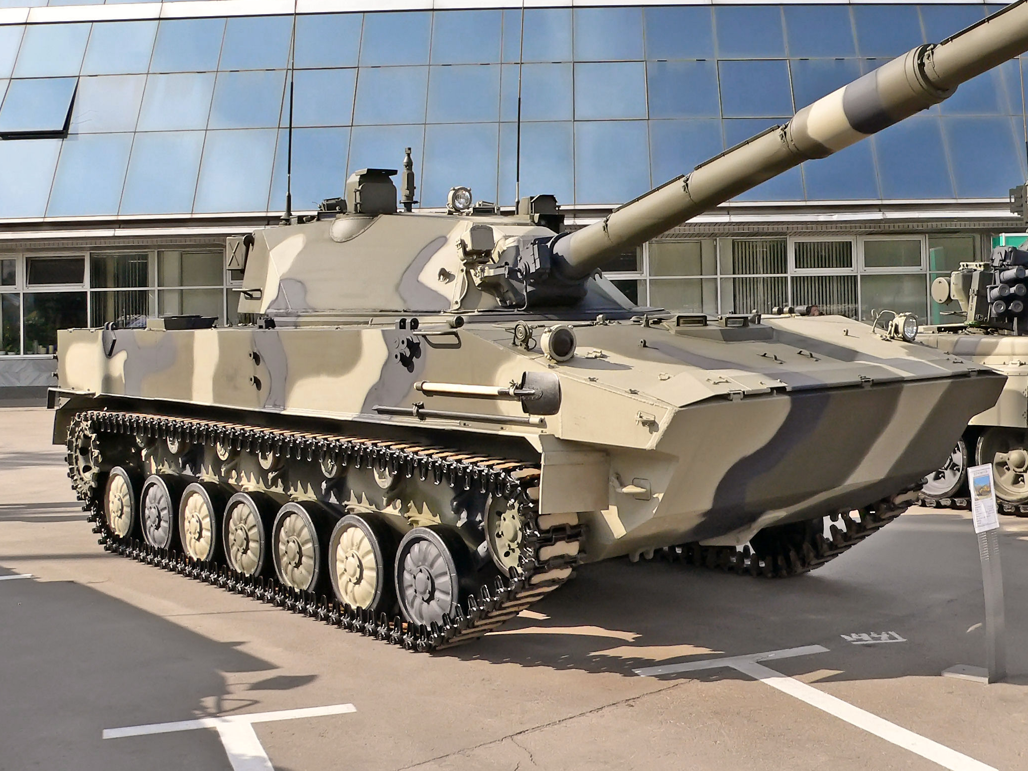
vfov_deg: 32.0
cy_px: 290
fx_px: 1336
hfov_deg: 41.8
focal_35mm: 45
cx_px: 641
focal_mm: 6
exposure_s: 1/500
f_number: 4
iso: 100
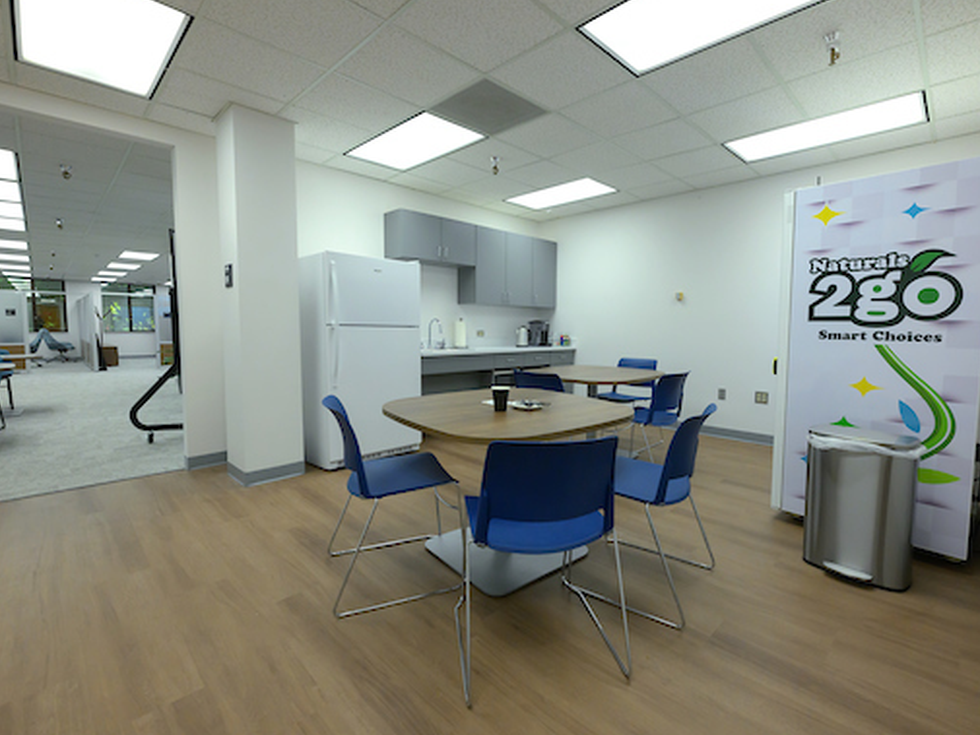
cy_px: 361
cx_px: 530
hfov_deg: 94.3
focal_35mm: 16
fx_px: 453
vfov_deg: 78.1
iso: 1600
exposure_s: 1/125
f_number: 6.3
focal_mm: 14
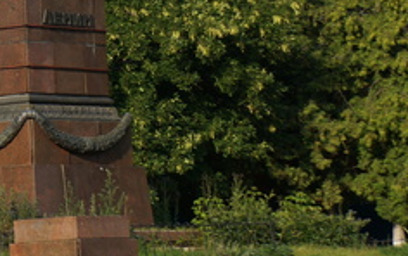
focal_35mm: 291
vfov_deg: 4.5
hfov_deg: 7.1
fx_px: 3237
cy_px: -102
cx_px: -157
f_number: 7.1
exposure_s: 1/400
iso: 100
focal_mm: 53
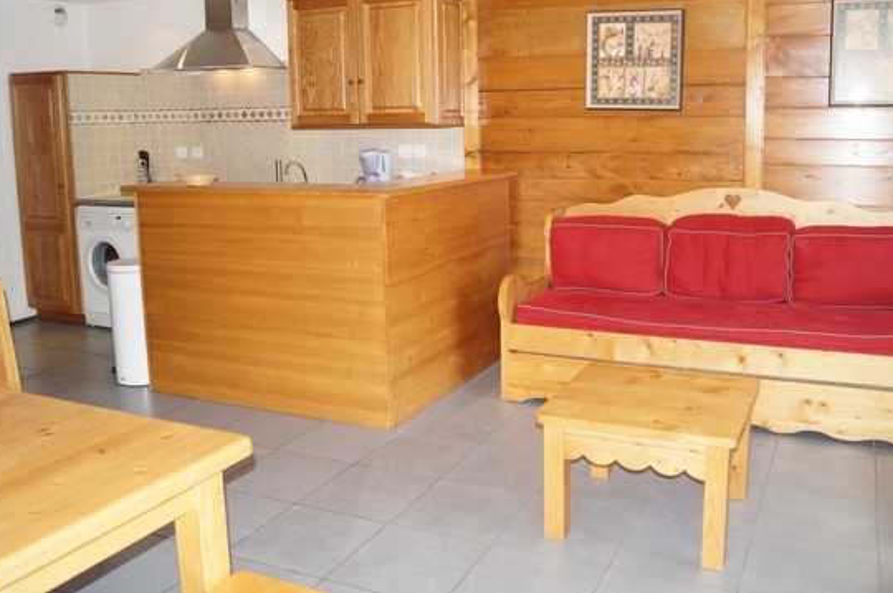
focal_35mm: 32
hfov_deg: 58.6
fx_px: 793
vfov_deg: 40.9
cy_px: 243
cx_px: 491
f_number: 4
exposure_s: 1/160
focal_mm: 18
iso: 500
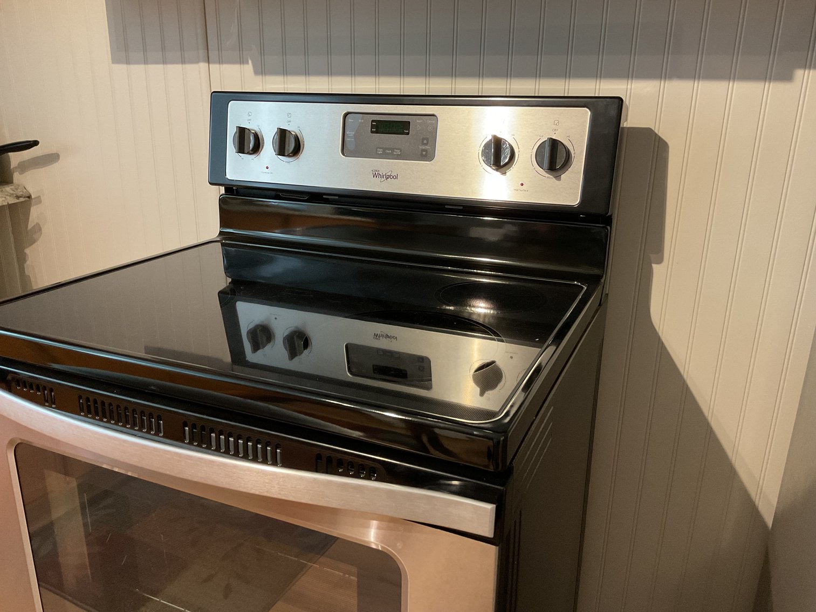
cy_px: 306
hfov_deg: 61.7
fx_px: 684
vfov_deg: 48.2
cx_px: 408
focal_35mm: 29
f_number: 1.8
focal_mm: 3
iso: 250
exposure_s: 1/60
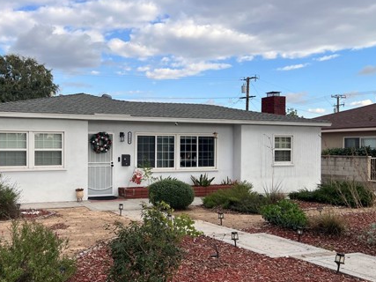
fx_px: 424
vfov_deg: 36.8
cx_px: 133
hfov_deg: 47.3
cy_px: 147
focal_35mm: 39
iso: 50
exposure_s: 1/2165
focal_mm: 5.7
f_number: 1.5
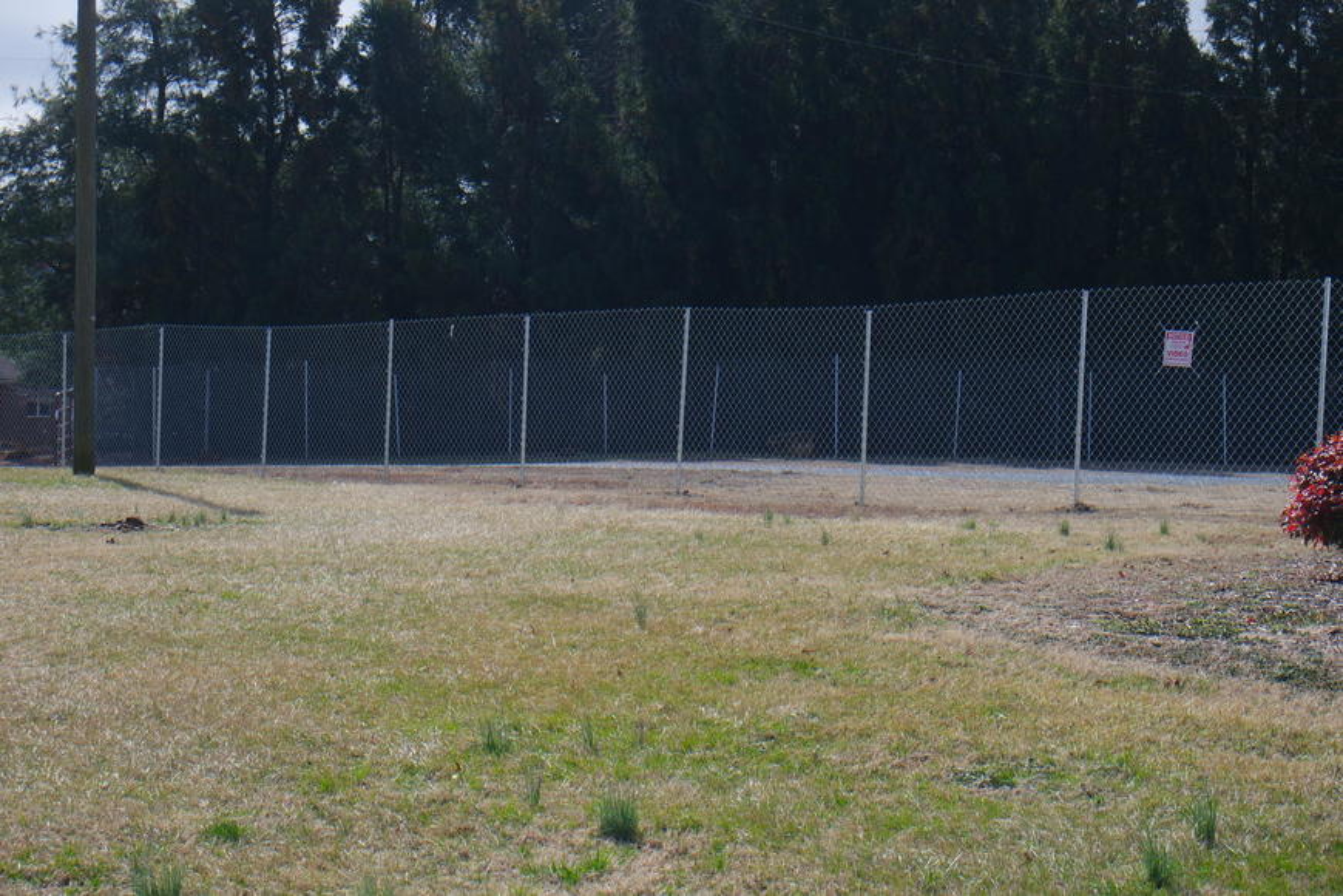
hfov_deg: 28.1
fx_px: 2686
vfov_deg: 18.9
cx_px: 672
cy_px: 448
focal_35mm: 72
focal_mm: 27
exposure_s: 1/320
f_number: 9
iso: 160
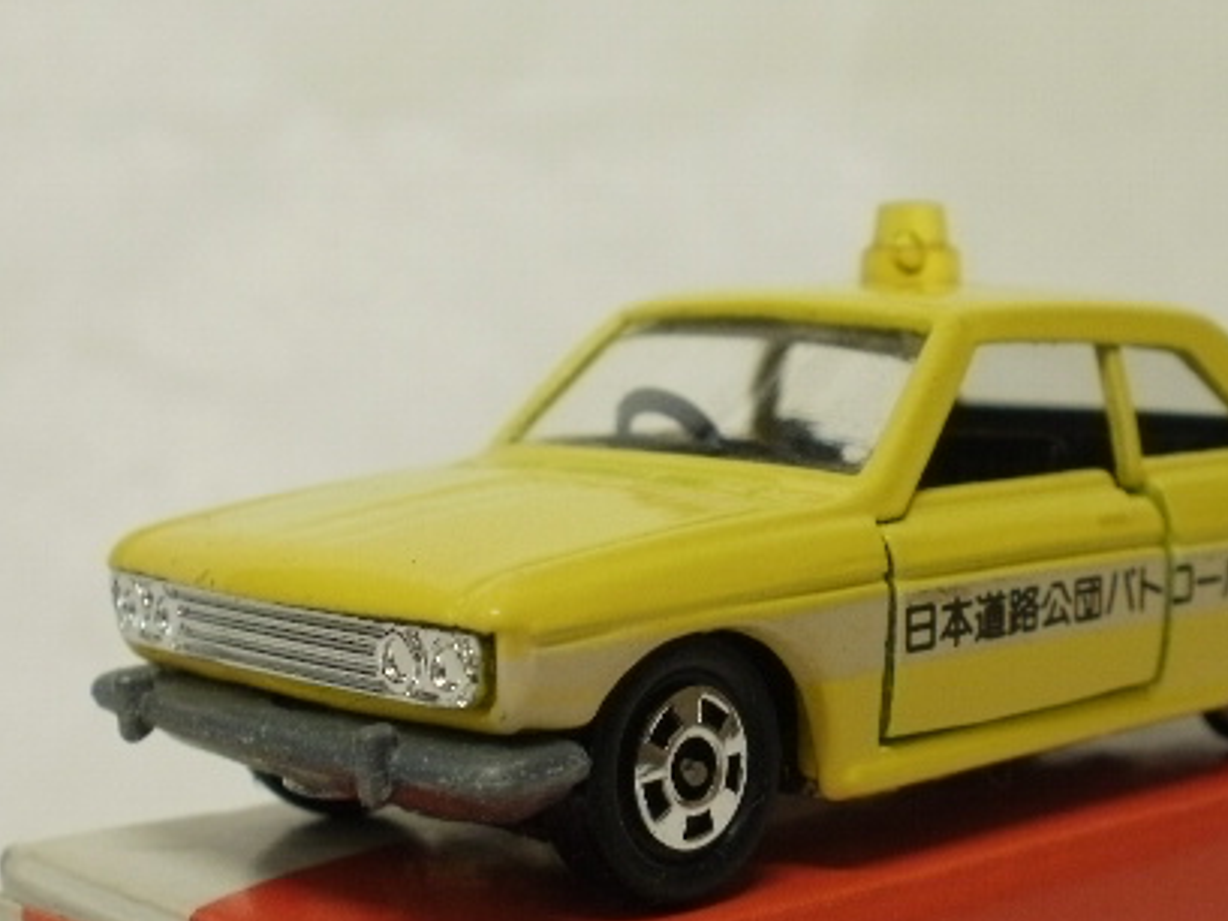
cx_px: 764
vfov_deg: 21.2
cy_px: 638
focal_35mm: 69
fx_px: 2448
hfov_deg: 28.1
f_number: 4
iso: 125
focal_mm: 7.7
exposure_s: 1/15
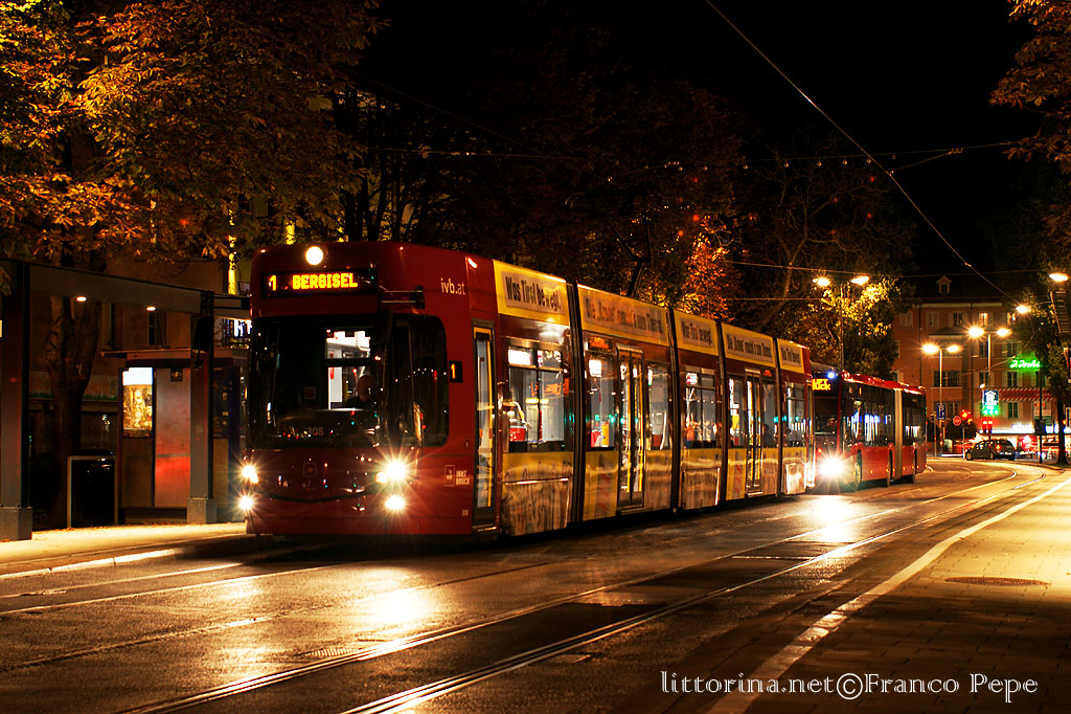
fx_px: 2007
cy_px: 357
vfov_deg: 20.1
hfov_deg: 29.9
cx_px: 536
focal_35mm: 68
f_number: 6.3
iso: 200
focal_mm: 45
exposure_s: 1.6
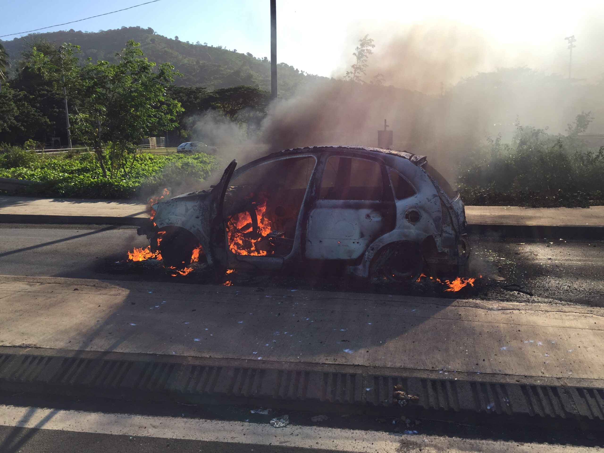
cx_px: 302
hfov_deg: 61.7
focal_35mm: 29
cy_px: 226
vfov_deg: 48.2
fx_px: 506
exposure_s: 1/1522
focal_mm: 4.15
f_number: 2.2
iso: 32
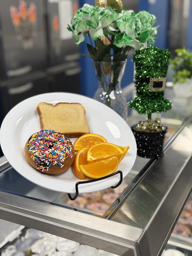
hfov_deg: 30.3
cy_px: 128
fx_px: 355
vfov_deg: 39.7
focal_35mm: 48
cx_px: 96
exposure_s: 1/120
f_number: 1.78
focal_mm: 6.76
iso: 80
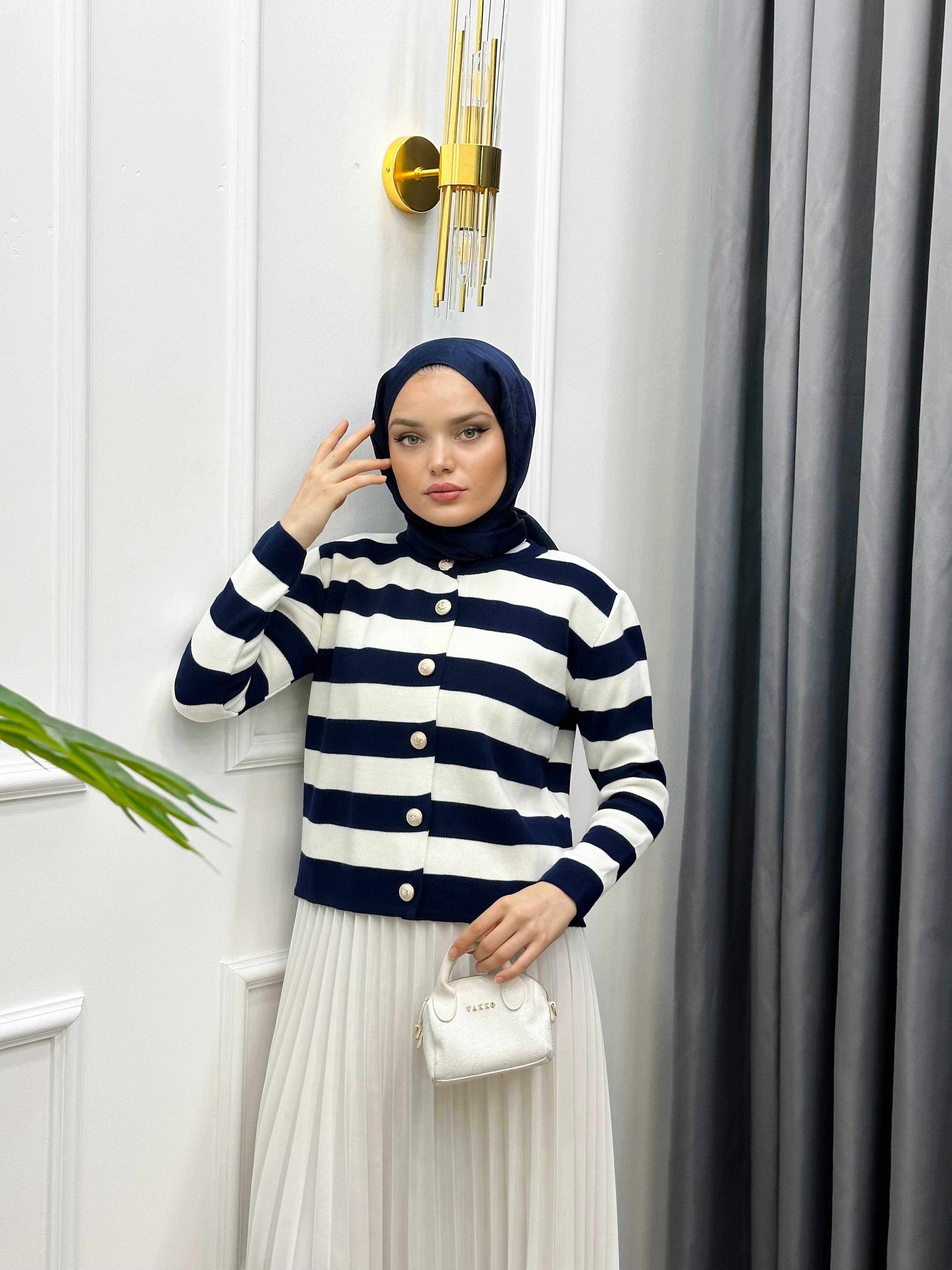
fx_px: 1760
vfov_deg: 39.7
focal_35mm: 48
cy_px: 635
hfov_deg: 30.3
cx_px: 476
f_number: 1.78
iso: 50
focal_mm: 6.86
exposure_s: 1/196
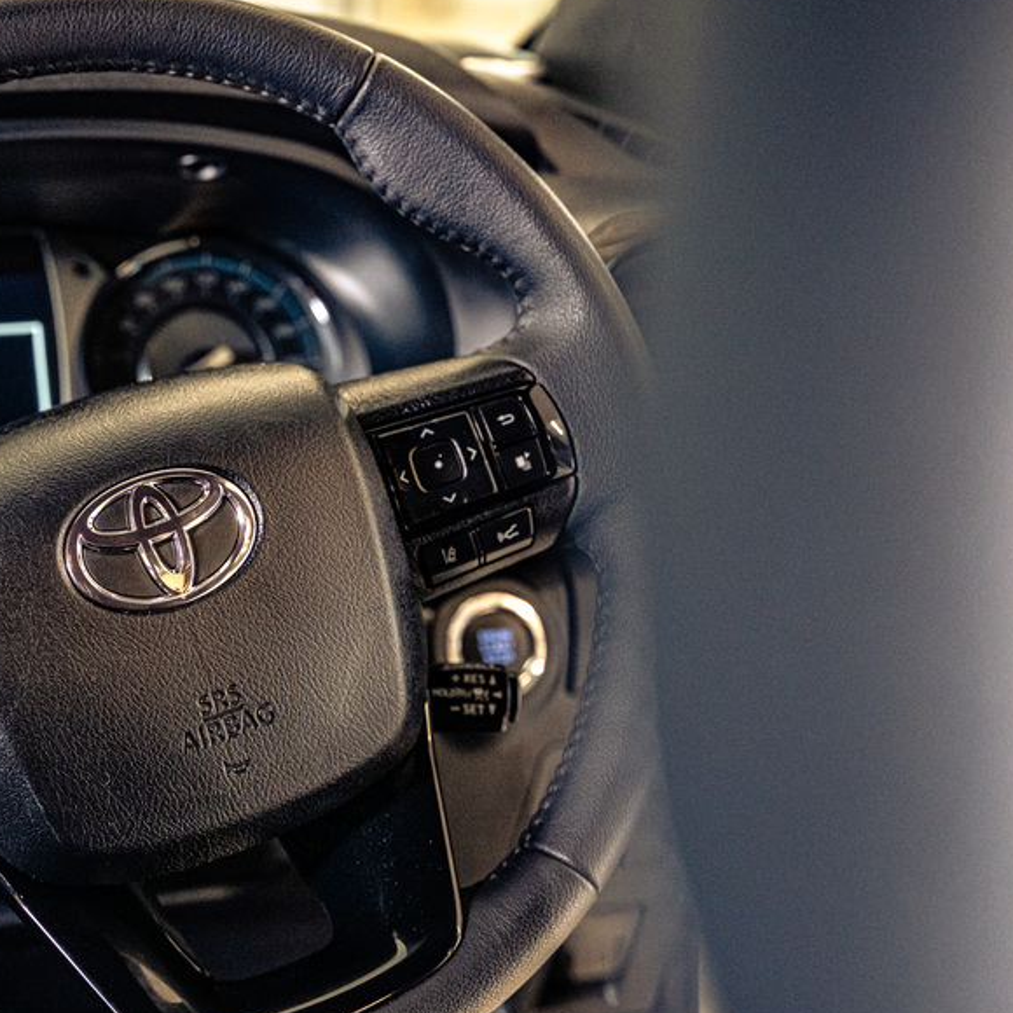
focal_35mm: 90
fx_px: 2980
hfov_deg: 19.0
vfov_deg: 19.3
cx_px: 141
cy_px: 569
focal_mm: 60
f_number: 3.5
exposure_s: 1/160
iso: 1600
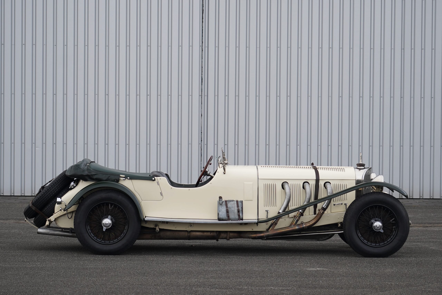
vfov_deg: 12.6
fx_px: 1338
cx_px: 221
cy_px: 148
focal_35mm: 109
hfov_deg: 18.8
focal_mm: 73
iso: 160
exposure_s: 1/125
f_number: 4
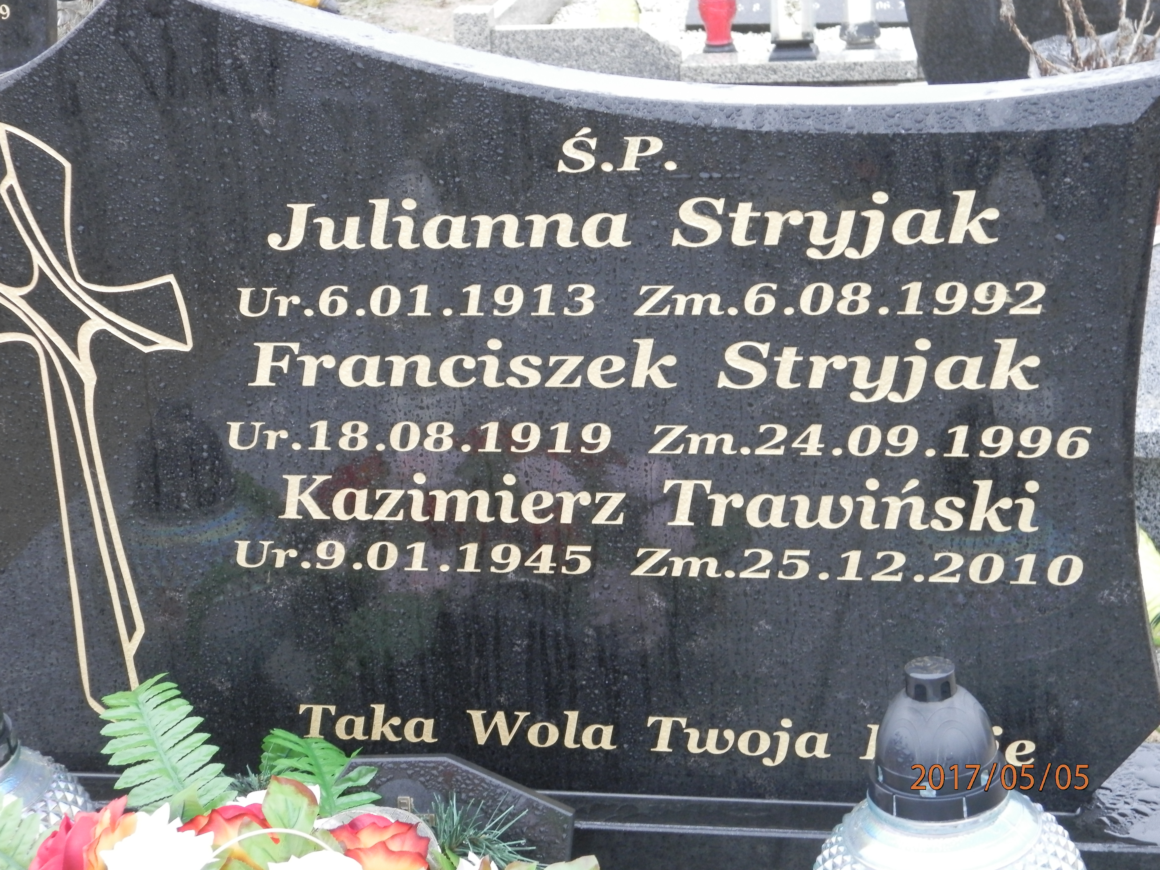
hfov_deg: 28.6
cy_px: 435
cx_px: 580
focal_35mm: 68
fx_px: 2279
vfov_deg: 21.6
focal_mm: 12.2
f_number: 4
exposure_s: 1/40
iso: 200
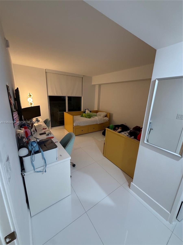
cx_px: 92
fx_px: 99
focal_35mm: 14
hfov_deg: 85.7
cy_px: 122
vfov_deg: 102.1
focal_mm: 2.22
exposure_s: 1/60
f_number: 2.2
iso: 250
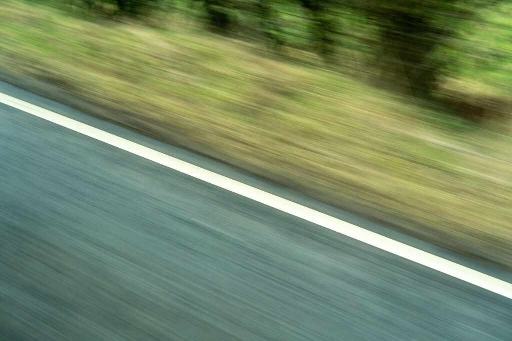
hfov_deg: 39.6
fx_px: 711
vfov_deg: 27.0
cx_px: 256
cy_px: 170
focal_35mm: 50
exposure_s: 1/50
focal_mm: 50
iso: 400
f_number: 6.3
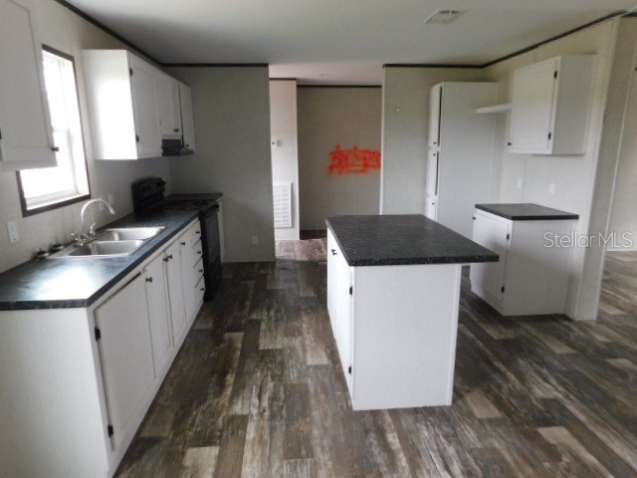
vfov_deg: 58.9
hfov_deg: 73.9
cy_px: 239
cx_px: 318
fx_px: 423
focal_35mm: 23
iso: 250
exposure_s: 1/30
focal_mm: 4
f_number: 3
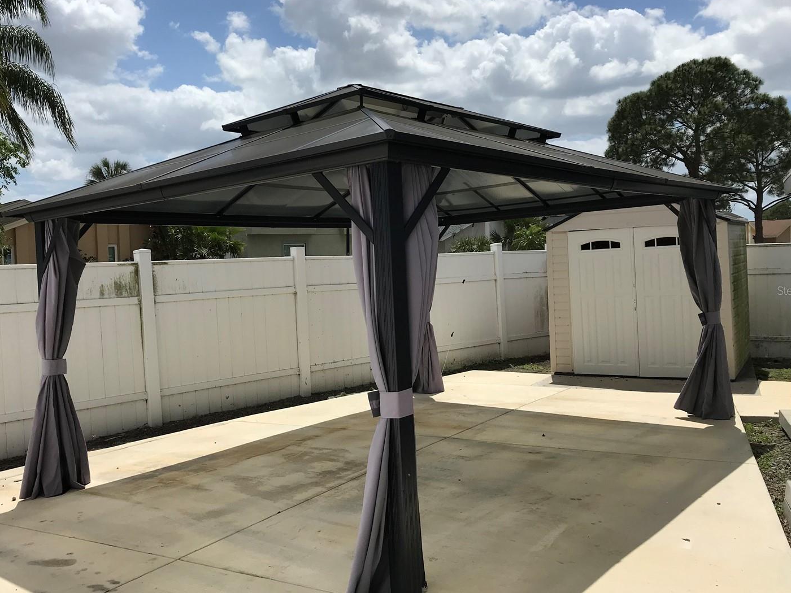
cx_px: 379
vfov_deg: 44.2
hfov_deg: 56.8
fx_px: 731
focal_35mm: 32
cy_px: 290
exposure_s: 1/6410
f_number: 1.8
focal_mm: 3.99
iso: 25
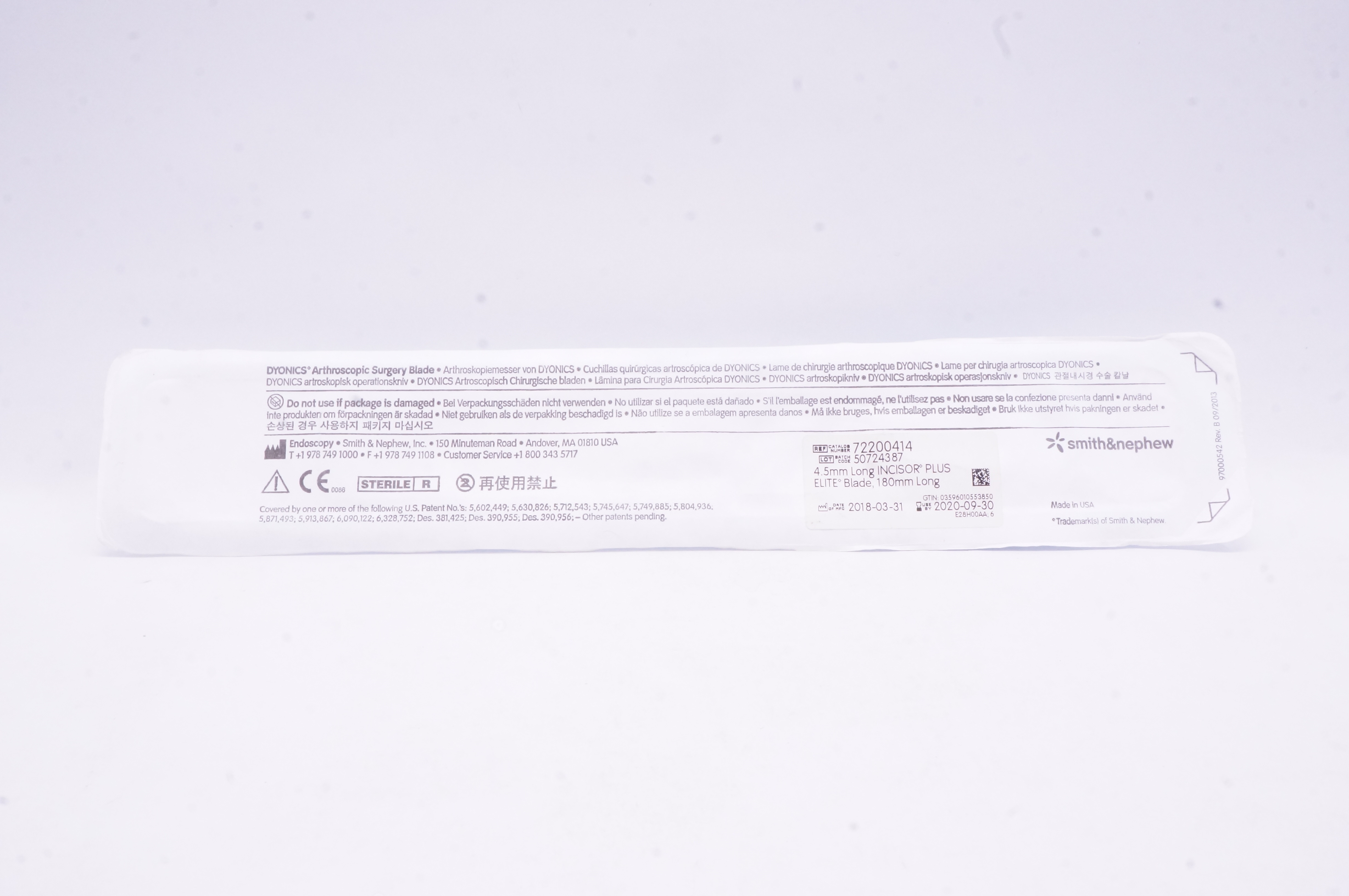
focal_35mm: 33
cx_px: 674
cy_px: 448
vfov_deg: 39.9
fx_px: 1235
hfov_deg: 57.3
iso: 1600
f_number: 22
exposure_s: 1/20
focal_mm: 22
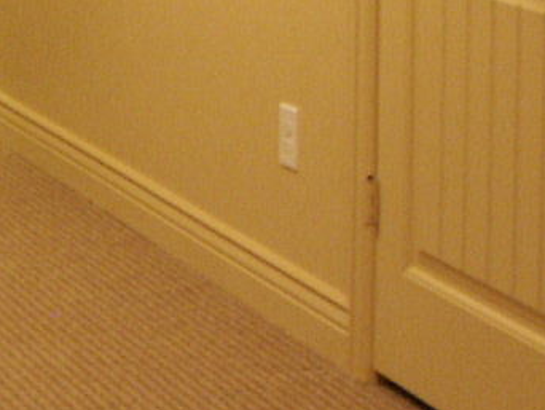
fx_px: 2285
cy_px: -193
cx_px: -563
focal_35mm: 145
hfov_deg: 12.0
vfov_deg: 9.9
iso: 200
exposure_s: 1/8
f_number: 2.8
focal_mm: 8.09
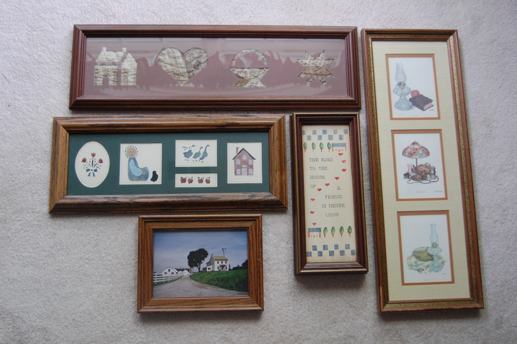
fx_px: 517
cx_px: 258
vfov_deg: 36.8
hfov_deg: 53.2
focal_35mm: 36
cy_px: 172
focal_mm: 24
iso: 800
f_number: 4
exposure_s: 1/30
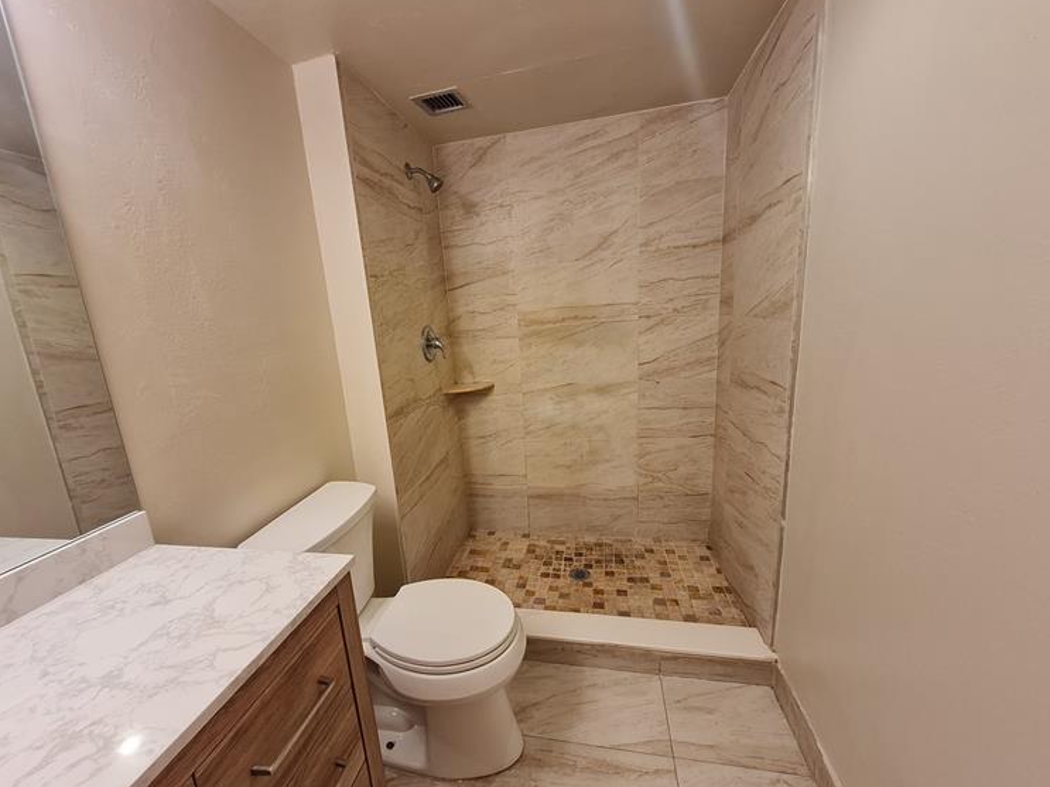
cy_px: 410
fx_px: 425
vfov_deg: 85.6
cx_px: 496
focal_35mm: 14
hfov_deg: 102.0
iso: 100
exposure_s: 1/60
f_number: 2.2
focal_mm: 1.74
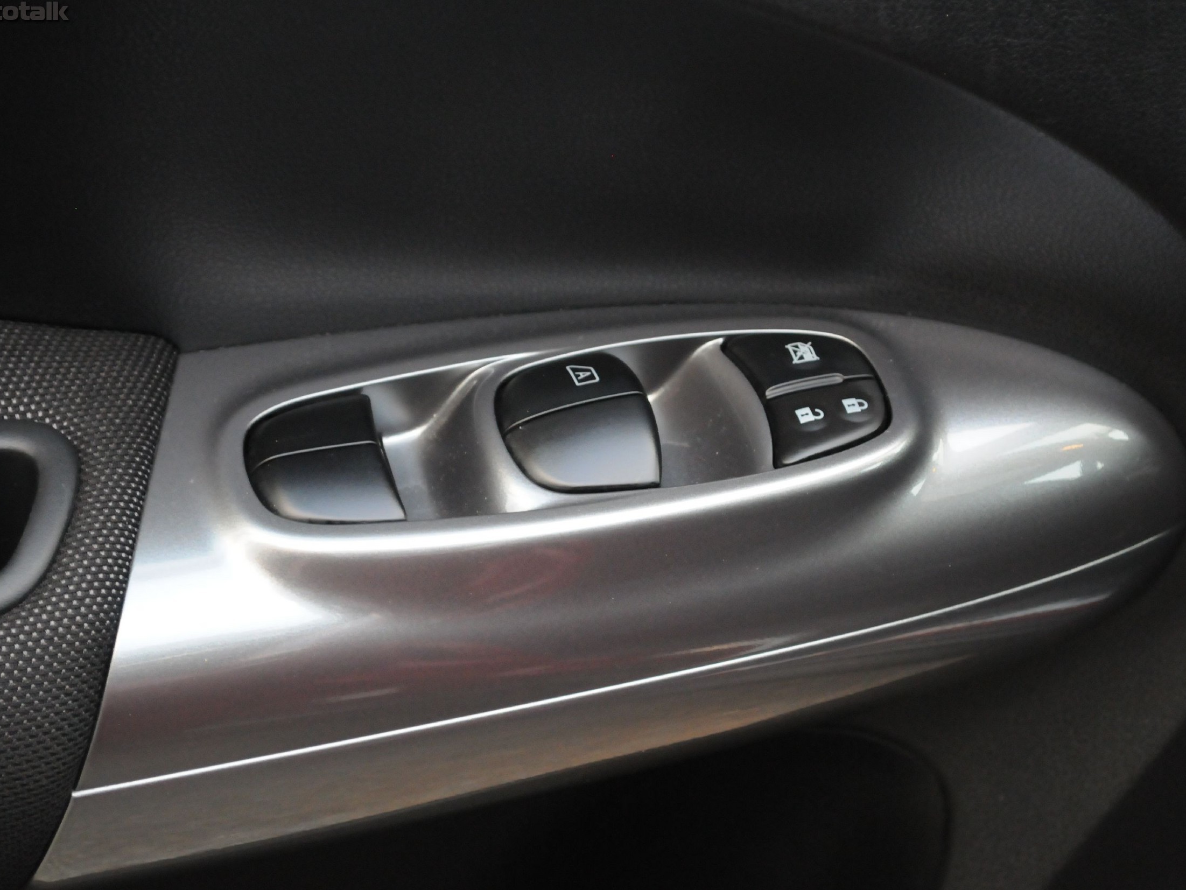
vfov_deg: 17.4
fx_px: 2913
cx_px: 622
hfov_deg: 23.0
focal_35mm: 85
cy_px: 446
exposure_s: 1/80
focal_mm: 52
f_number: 5.6
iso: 2000
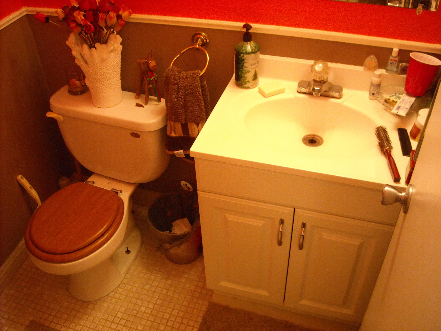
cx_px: 220
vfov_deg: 40.7
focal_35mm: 35
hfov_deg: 52.6
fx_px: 446
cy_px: 166
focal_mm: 5.7
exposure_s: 1/40
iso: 400
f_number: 2.8
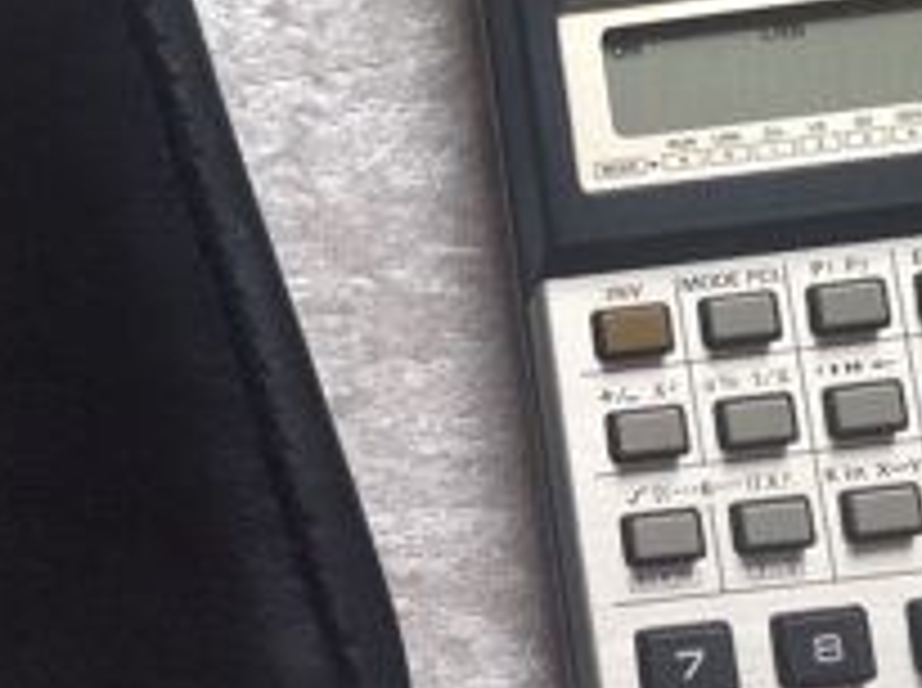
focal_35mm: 82
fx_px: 2180
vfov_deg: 17.9
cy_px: 357
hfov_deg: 23.8
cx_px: 373
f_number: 2.4
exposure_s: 1/120
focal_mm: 4.28
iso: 50
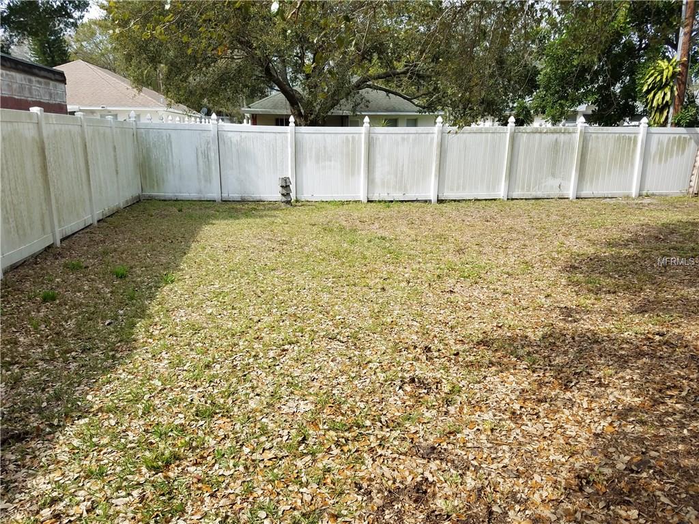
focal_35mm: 26
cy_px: 262
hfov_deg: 67.3
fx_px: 525
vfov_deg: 53.1
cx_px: 350
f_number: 1.7
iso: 50
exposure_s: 1/1548
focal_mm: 4.2
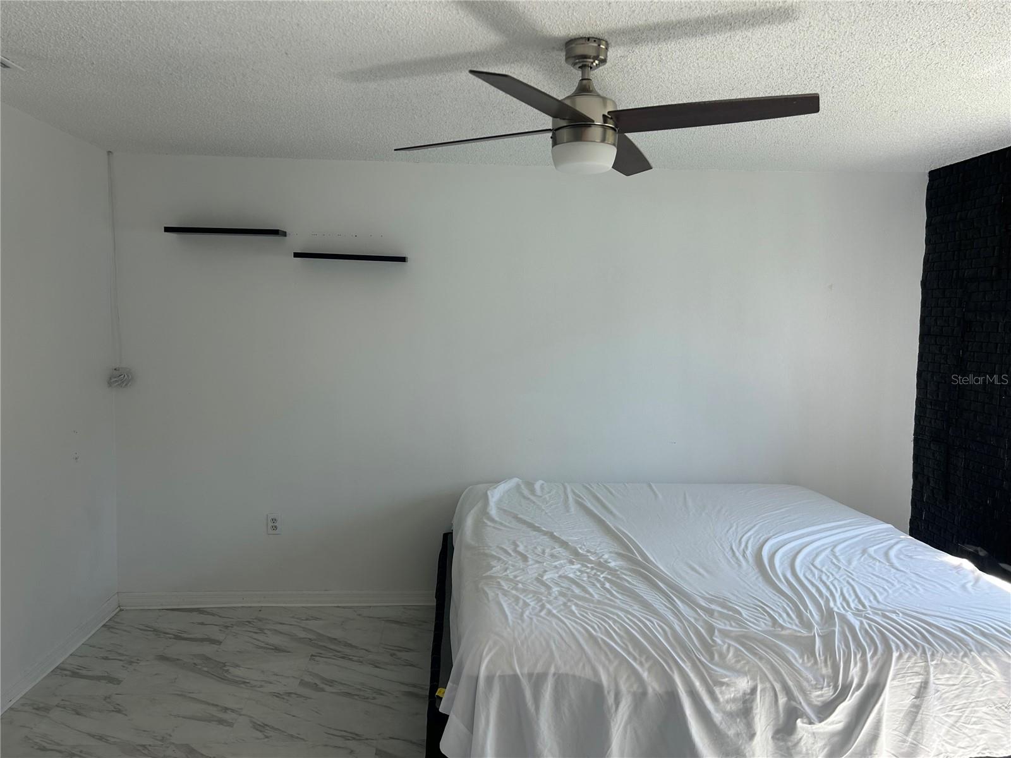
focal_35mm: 26
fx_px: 759
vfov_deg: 53.1
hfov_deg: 67.3
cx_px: 506
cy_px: 379
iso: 32
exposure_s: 1/120
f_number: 1.5
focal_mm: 5.7
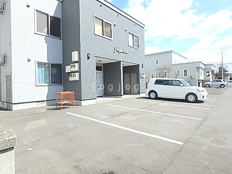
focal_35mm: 21
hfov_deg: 79.0
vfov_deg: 63.4
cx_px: 116
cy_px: 87
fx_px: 141
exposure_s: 1/640
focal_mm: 3.7
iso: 125
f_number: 3.5
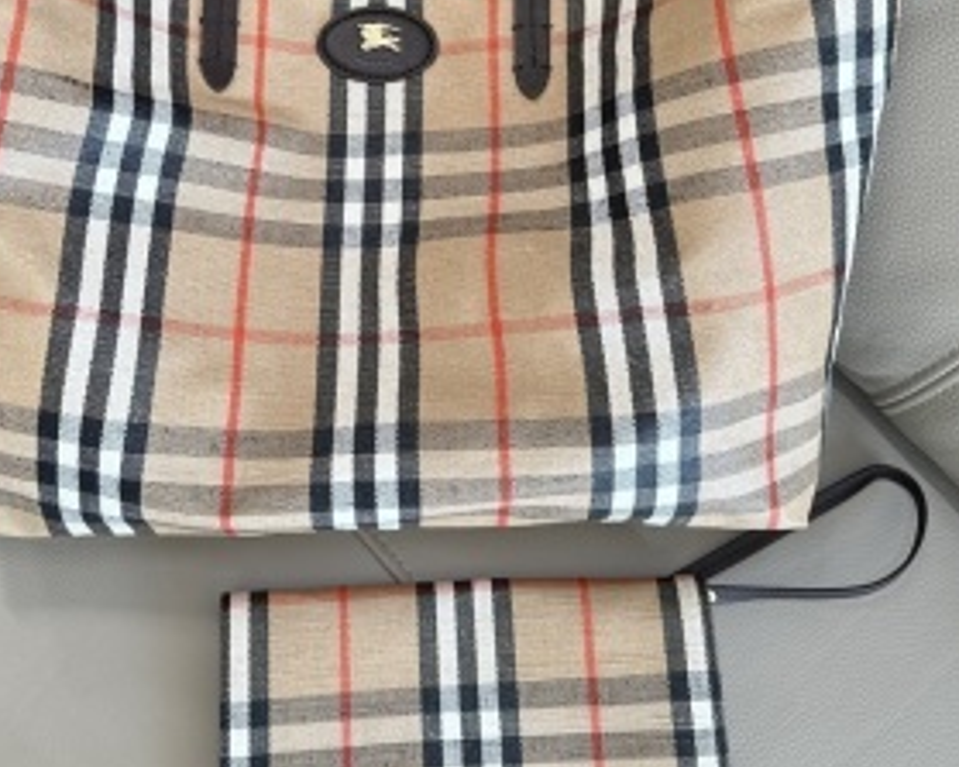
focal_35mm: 42
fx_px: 1192
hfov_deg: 43.6
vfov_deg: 34.1
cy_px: 110
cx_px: 390
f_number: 1.78
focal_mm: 6.86
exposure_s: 1/121
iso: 200
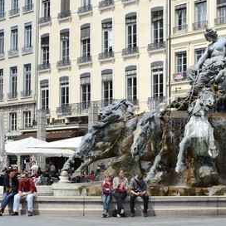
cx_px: 143
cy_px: 113
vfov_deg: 18.9
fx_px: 680
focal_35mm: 92
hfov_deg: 18.8
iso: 200
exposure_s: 1/320
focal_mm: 70
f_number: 10
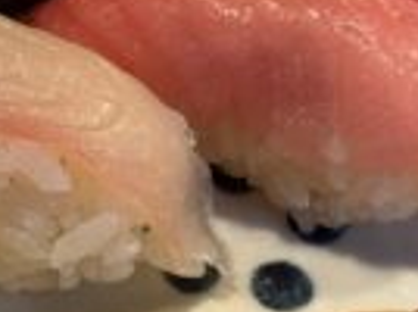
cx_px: 134
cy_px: 190
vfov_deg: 8.6
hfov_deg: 11.5
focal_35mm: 172
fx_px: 2073
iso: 250
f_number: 1.78
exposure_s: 1/50
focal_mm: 6.76
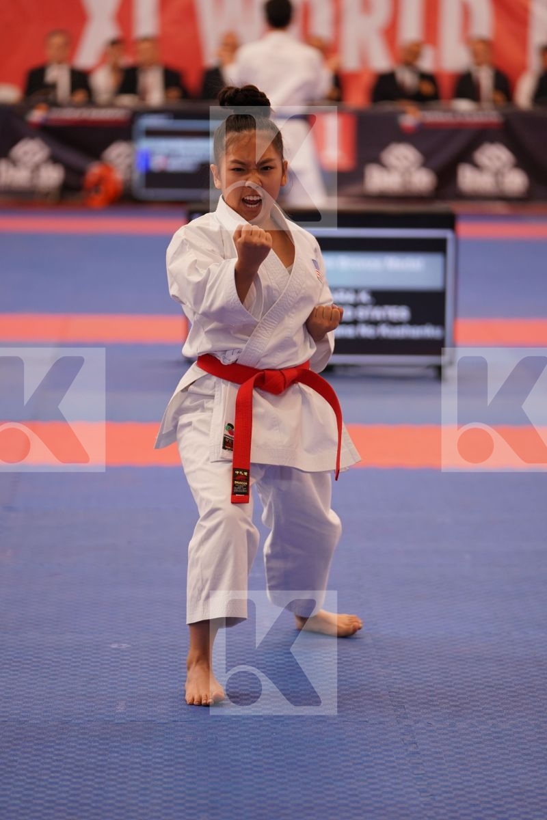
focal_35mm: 140
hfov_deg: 9.8
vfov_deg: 14.7
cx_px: 274
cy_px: 410
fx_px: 3191
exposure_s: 1/500
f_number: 2.8
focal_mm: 140
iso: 640
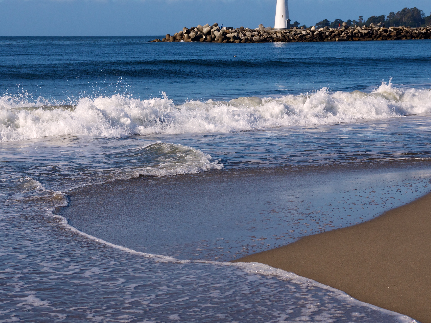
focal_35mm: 108
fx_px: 1344
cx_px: 199
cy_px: 142
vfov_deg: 13.7
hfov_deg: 18.2
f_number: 10
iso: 160
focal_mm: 42
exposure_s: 1/400
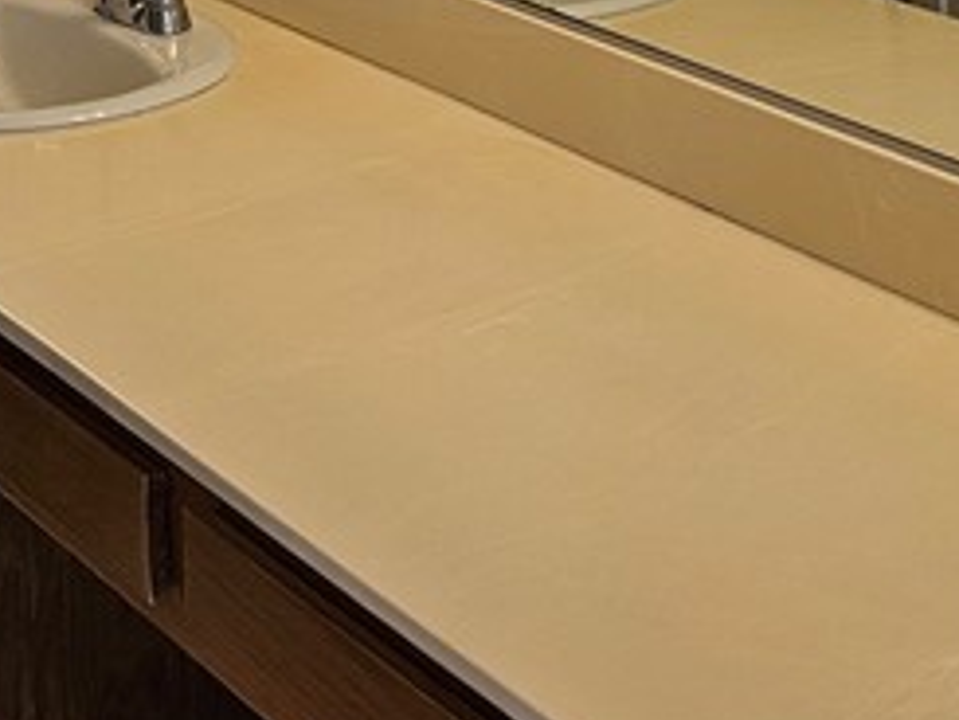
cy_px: -352
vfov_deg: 14.4
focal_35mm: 96
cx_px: 442
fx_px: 2661
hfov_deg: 20.4
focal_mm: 6.3
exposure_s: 1/120
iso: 64
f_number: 1.7
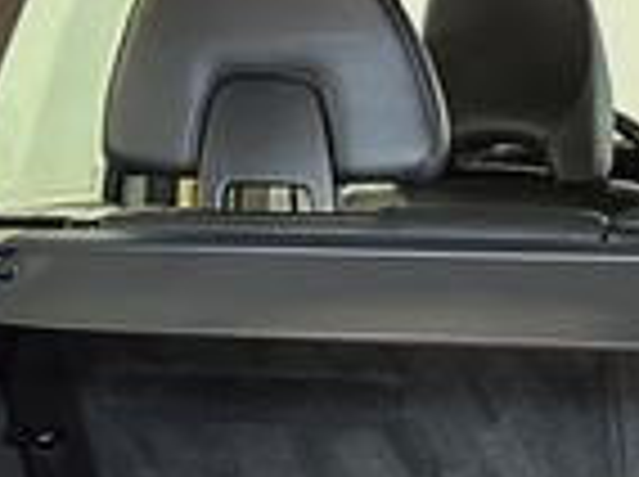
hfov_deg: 16.9
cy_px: 801
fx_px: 2027
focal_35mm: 110
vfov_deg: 12.5
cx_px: 832
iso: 800
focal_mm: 6.86
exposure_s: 1/27
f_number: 1.78
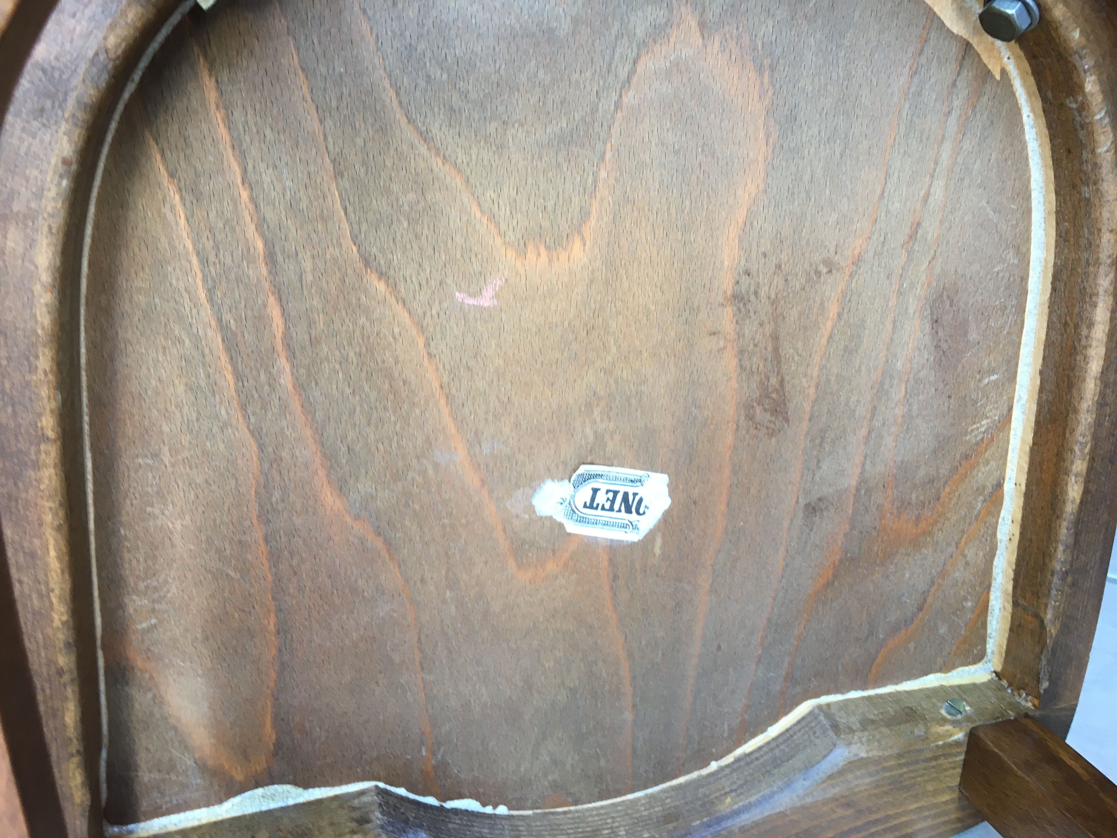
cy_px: 419
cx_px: 558
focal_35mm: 29
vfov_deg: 48.2
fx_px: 936
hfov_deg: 61.7
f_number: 2.2
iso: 64
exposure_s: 1/33
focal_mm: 4.15
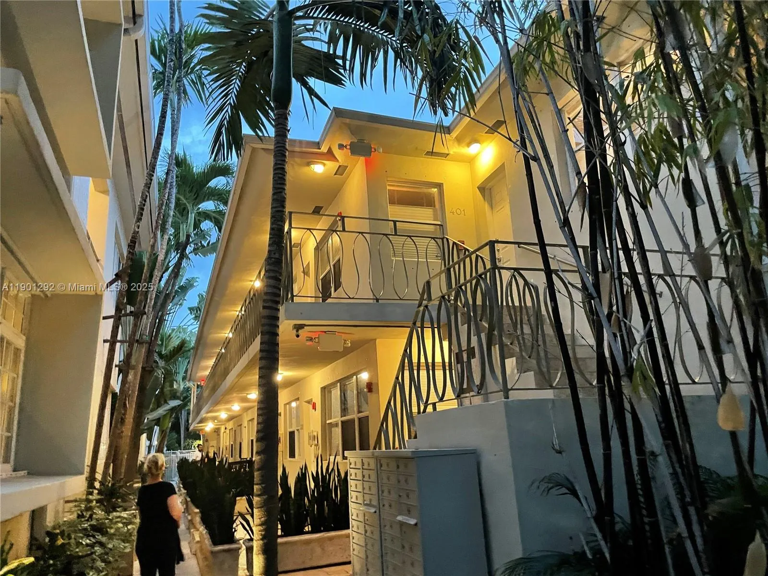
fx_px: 577
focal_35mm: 26
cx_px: 384
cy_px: 288
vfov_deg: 53.1
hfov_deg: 67.3
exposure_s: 1/33
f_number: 1.6
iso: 640
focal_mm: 4.2
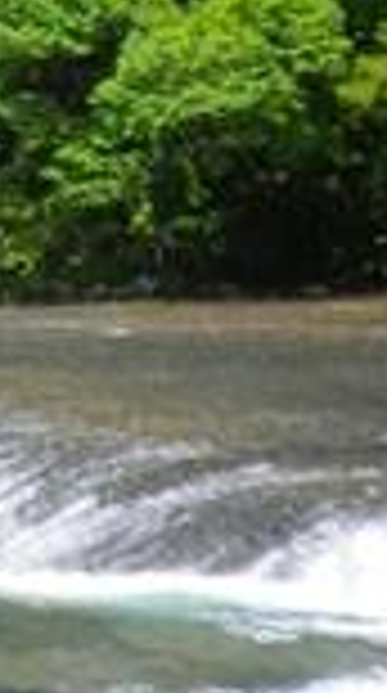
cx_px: -675
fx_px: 2330
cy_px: -220
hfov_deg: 8.3
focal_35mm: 127
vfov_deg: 16.0
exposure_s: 1/400
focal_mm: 5.05
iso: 80
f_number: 3.5
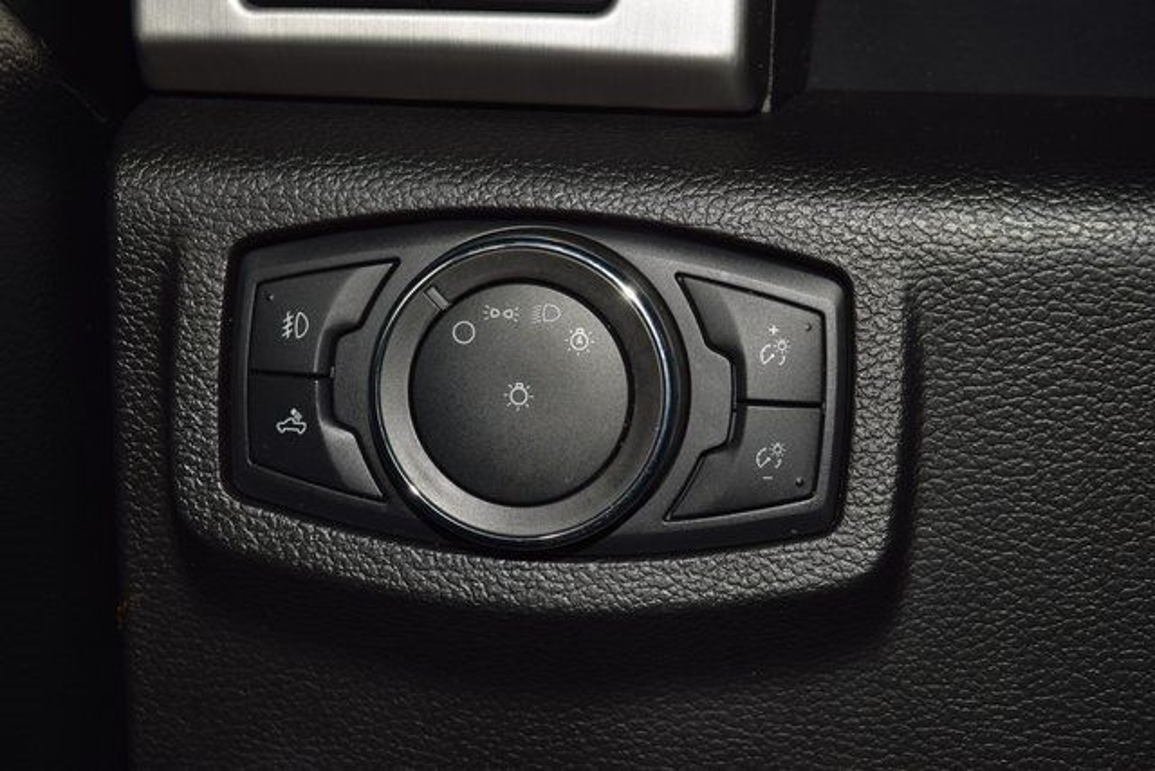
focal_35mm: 105
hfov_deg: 19.5
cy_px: 386
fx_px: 3369
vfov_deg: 13.0
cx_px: 578
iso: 100
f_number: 8
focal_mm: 70
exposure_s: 1/125
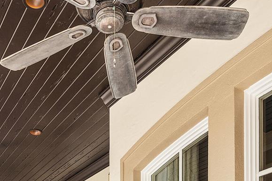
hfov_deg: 42.3
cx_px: 98
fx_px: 348
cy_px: 292
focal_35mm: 46
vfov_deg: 22.4
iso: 160
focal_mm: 13
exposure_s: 1/80
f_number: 8
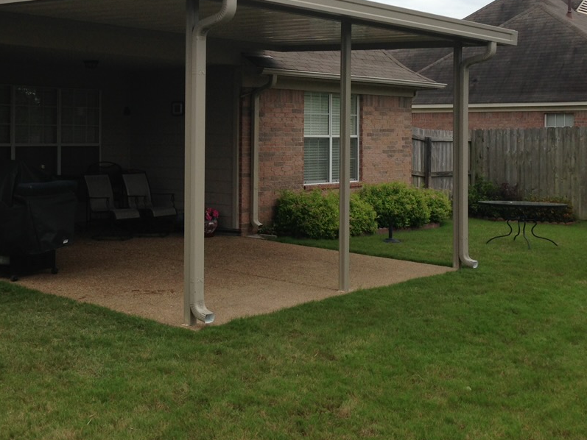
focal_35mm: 53
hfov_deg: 36.0
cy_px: 130
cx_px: 233
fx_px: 899
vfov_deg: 27.3
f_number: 2.4
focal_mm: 4.13
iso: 50
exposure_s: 1/847
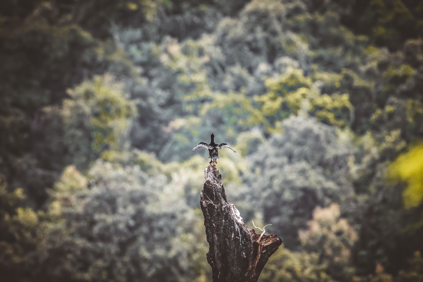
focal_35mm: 750
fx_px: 8810
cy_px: 141
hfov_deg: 2.8
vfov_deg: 1.8
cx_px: 212
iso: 1400
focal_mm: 500
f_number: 7.1
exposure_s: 1/320
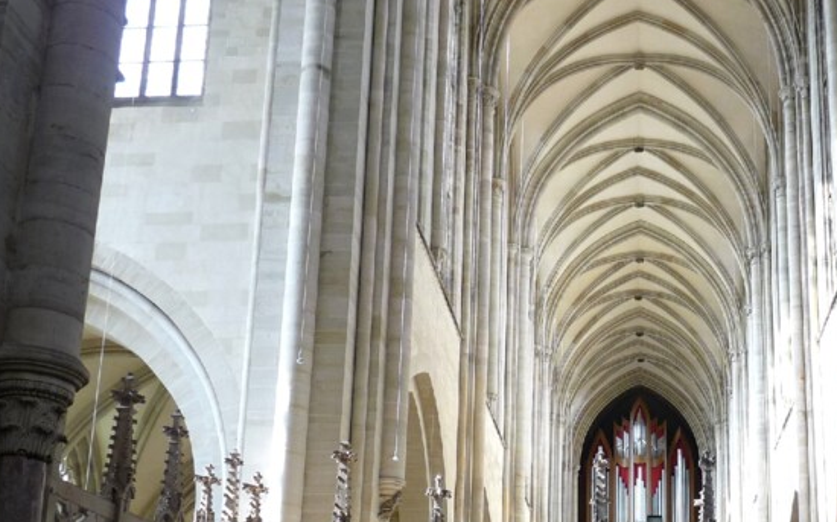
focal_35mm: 50
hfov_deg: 39.1
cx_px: 638
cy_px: 475
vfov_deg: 25.0
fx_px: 1140
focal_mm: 4.8
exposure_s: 1/30
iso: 100
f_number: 2.8
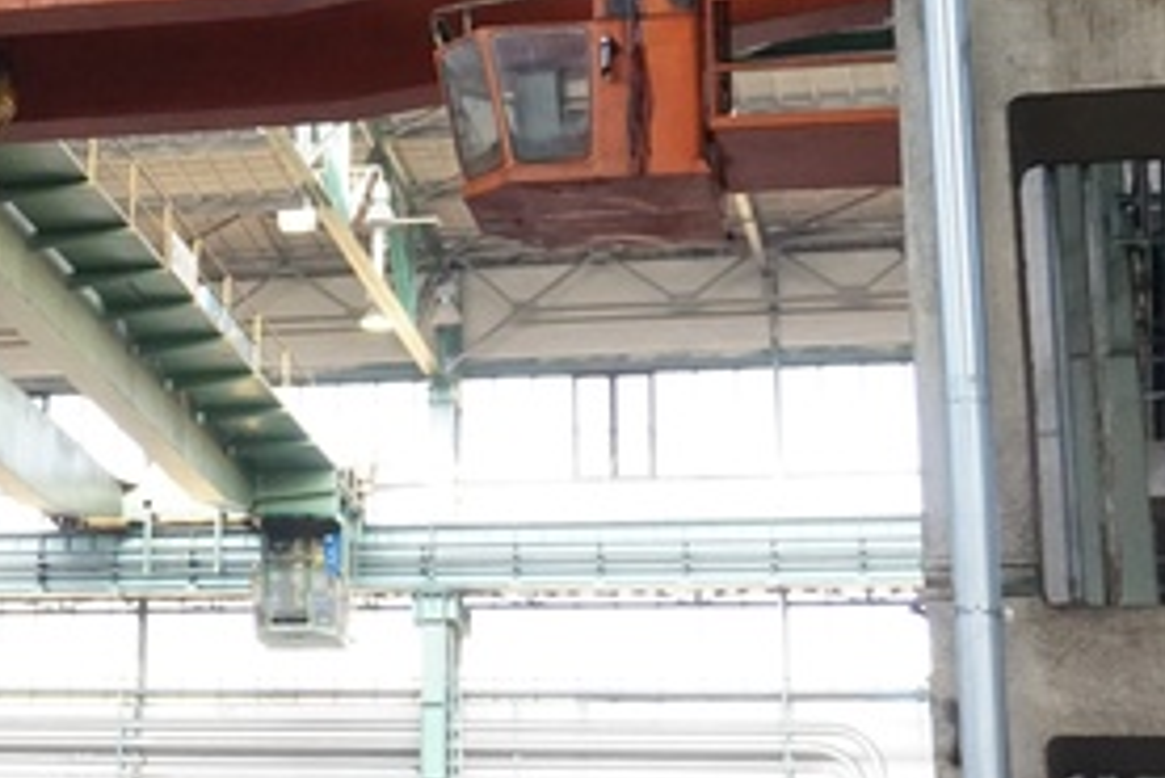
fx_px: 3409
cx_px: -324
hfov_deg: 18.2
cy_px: 105
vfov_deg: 12.9
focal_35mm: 105
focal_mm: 27
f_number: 4.5
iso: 2500
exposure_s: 1/160
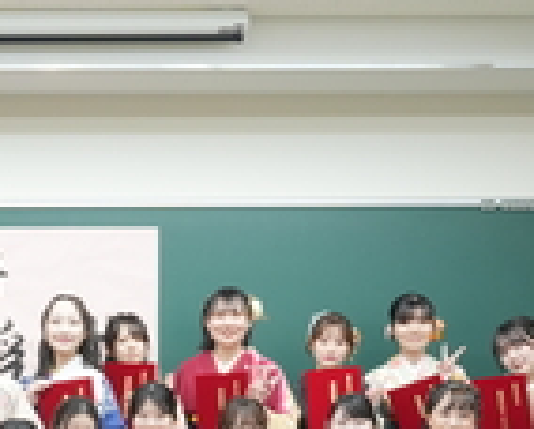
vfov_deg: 13.7
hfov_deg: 16.5
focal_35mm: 111
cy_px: 459
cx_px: -135
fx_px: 1757
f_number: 16
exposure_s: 1/20
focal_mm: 35
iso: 2000
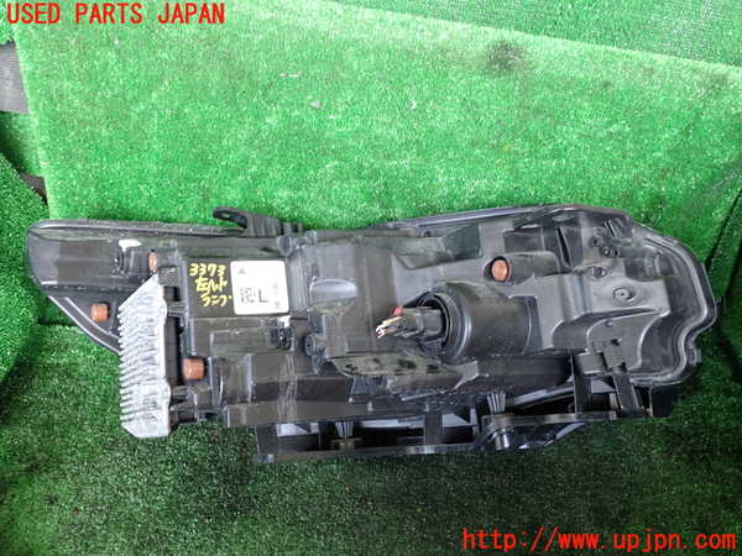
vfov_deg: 46.8
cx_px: 371
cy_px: 278
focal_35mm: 30
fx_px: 643
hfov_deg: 60.0
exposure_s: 1/40
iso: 200
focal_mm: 5.4
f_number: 2.3
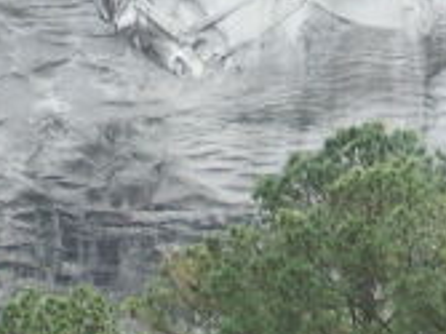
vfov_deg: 3.2
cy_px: -211
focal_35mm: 465
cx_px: 395
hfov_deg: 4.3
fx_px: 5987
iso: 100
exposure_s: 1/200
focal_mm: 17.4
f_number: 4.8
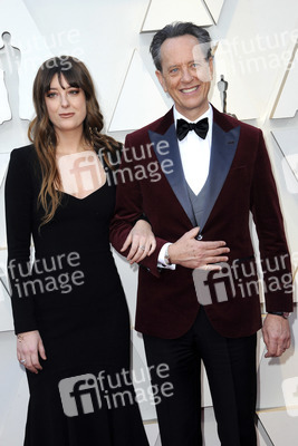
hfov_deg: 16.7
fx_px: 1017
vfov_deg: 24.8
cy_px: 223
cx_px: 149
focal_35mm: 82
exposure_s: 1/250
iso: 800
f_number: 8
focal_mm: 82
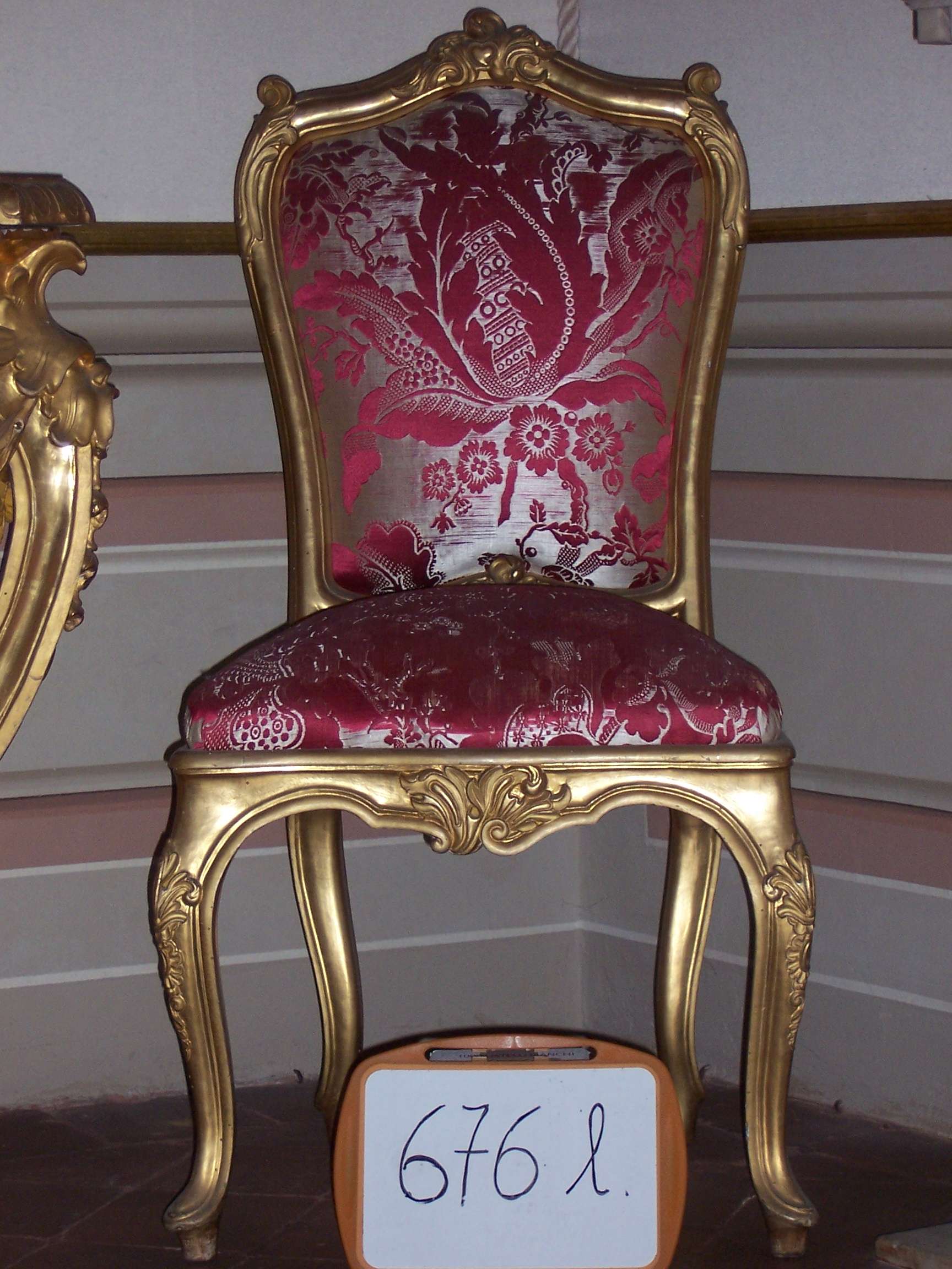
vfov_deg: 18.2
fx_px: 3960
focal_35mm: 108
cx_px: 476
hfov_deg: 13.7
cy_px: 634
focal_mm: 18
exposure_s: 1/125
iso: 140
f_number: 4.8
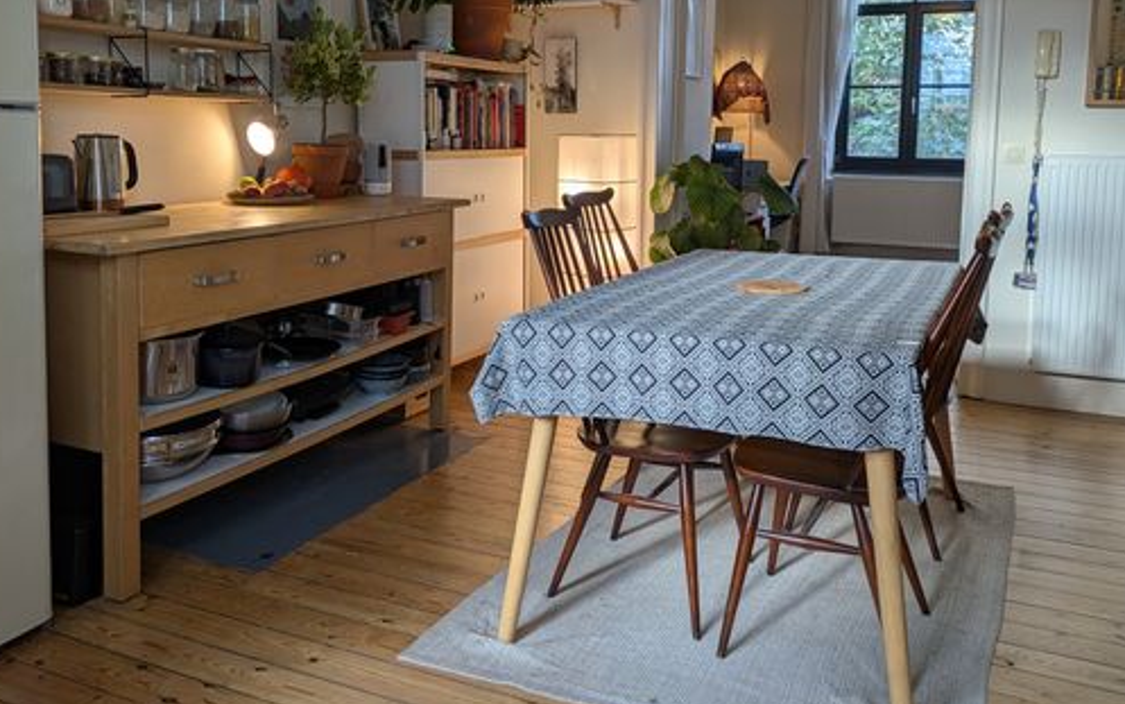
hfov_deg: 59.6
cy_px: 216
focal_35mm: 32
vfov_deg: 38.8
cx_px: 536
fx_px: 981
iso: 51
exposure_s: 1/100
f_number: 1.89
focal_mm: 5.43
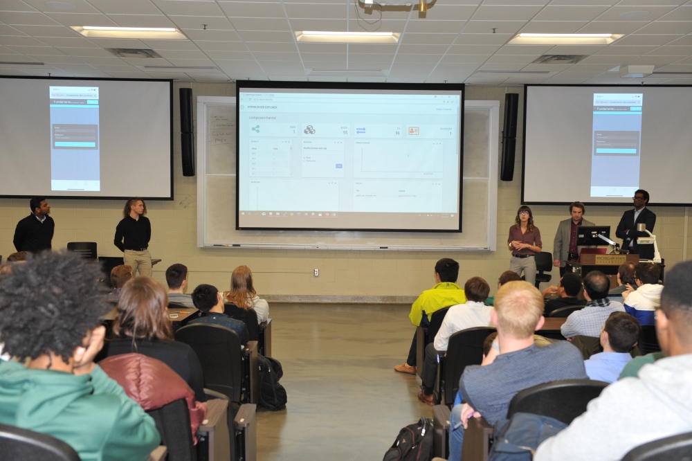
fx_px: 730
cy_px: 230
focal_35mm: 38
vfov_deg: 35.0
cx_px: 346
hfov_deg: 50.7
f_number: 5
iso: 1000
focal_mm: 38
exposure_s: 1/60
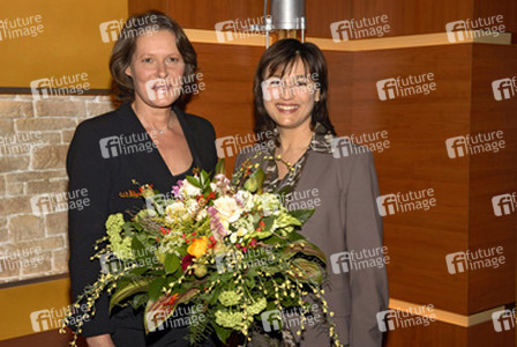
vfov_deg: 23.9
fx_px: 820
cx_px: 258
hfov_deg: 35.0
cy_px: 174
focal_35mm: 57
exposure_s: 1/100
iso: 400
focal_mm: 38
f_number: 6.3
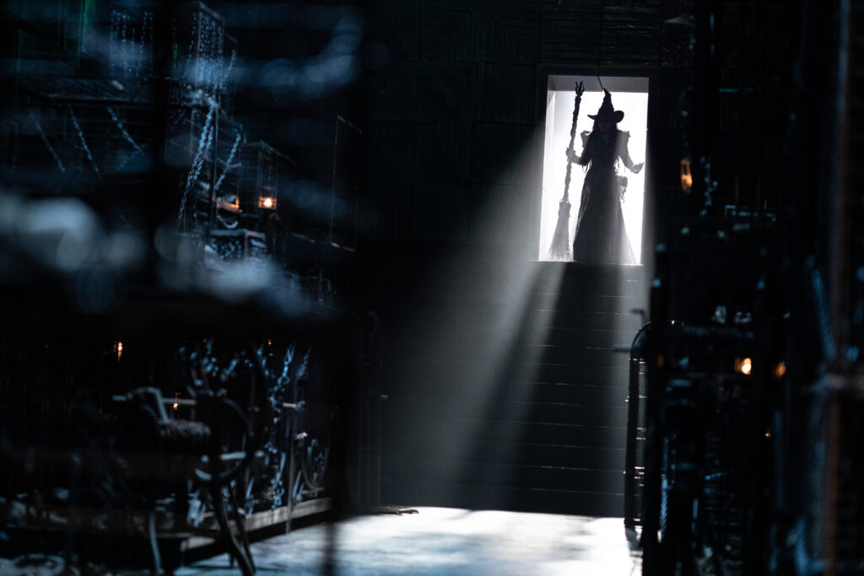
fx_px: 2040
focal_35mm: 85
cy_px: 288
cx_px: 432
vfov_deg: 16.1
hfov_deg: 23.9
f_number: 1.8
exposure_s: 1/160
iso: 2500
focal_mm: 85
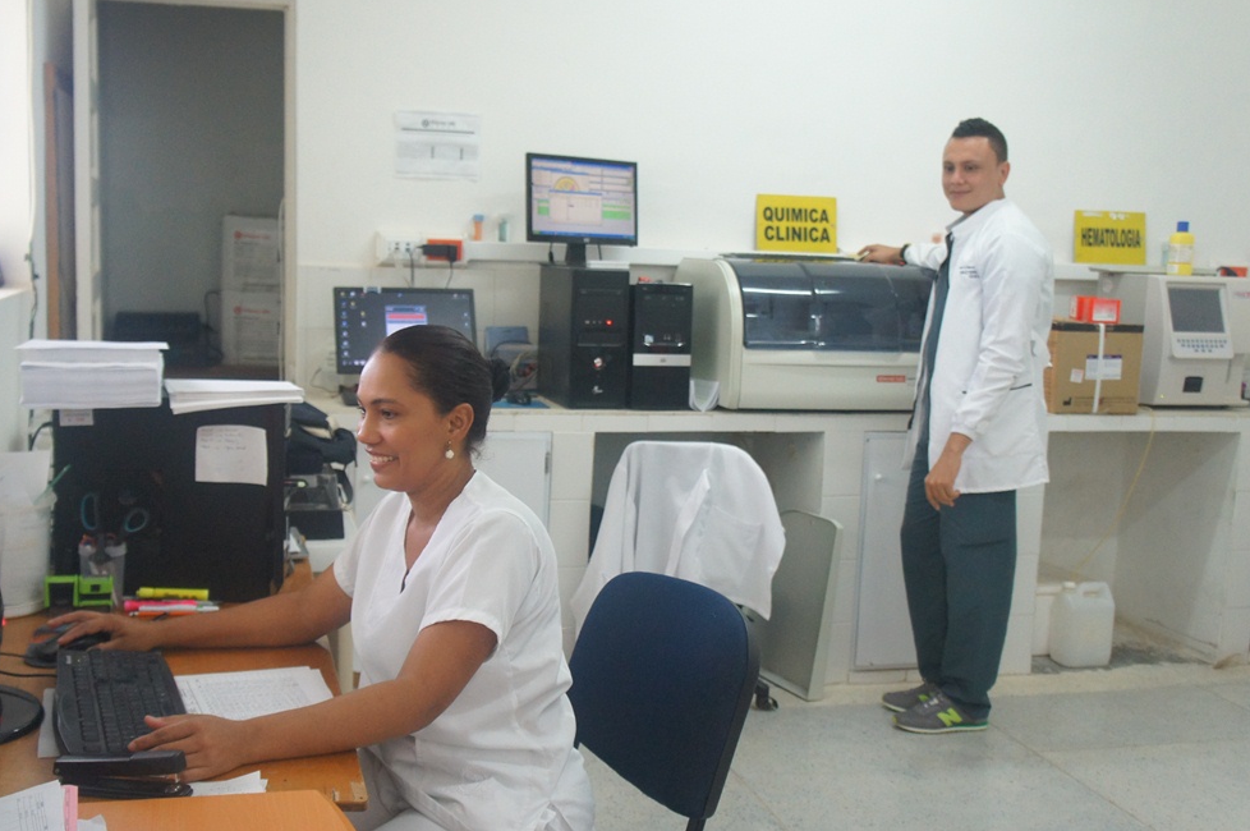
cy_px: 444
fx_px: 1353
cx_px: 580
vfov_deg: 34.1
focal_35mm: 39
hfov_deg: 49.6
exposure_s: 1/125
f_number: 4
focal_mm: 22
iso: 1600
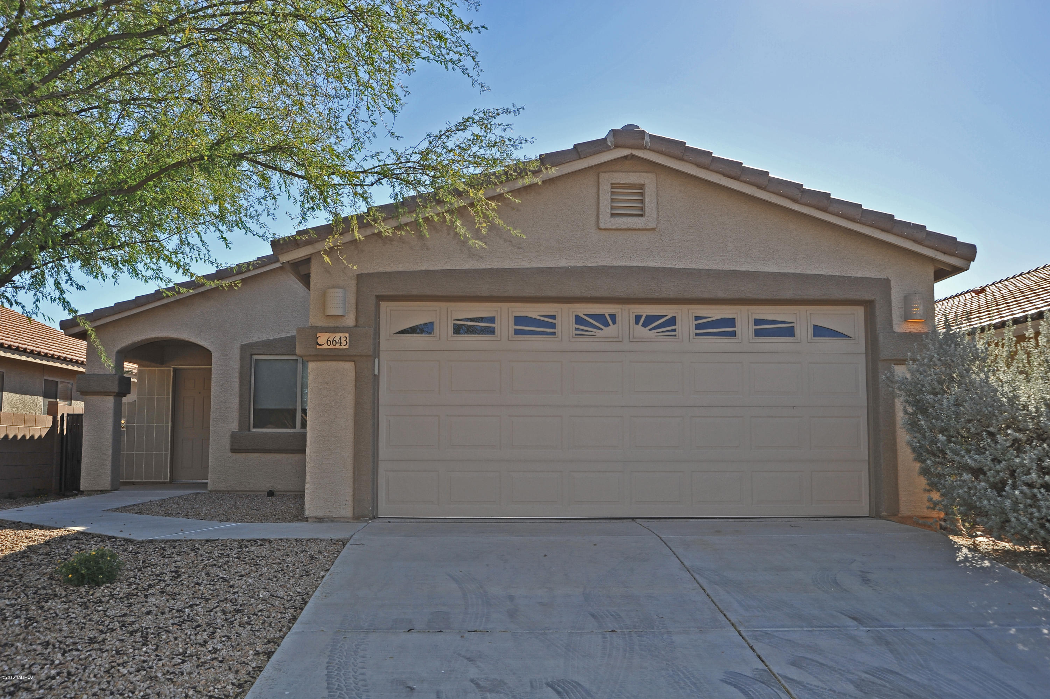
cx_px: 525
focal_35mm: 35
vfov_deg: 37.8
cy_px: 350
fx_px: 1020
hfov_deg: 54.5
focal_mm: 35
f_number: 9
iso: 320
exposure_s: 1/320
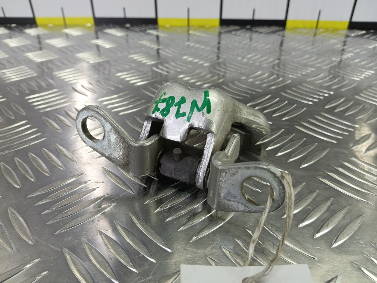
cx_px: 188
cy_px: 142
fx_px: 250
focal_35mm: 23
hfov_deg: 73.9
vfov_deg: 58.9
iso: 102
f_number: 1.6
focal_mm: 4.11
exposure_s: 1/50
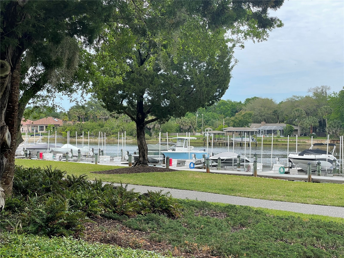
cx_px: 172
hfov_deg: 36.8
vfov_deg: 28.0
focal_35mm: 52
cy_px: 129
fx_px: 517
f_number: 2
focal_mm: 6
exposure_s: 1/421
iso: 25
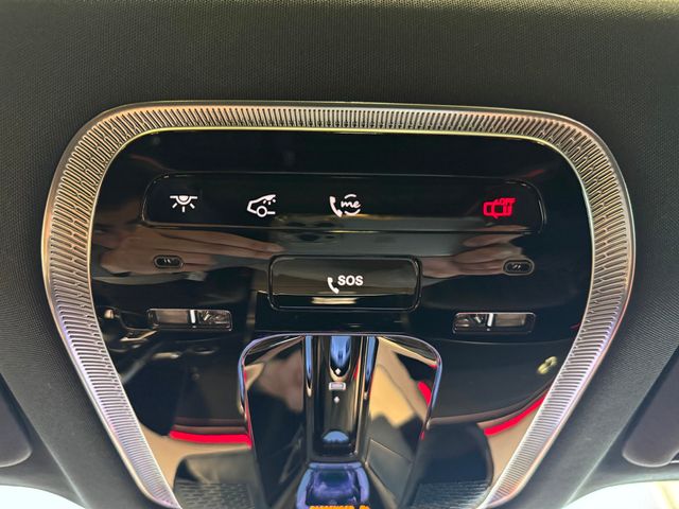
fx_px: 471
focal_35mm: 24
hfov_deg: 71.6
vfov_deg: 56.8
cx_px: 340
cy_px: 254
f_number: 1.78
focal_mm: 6.76
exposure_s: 1/29
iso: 800
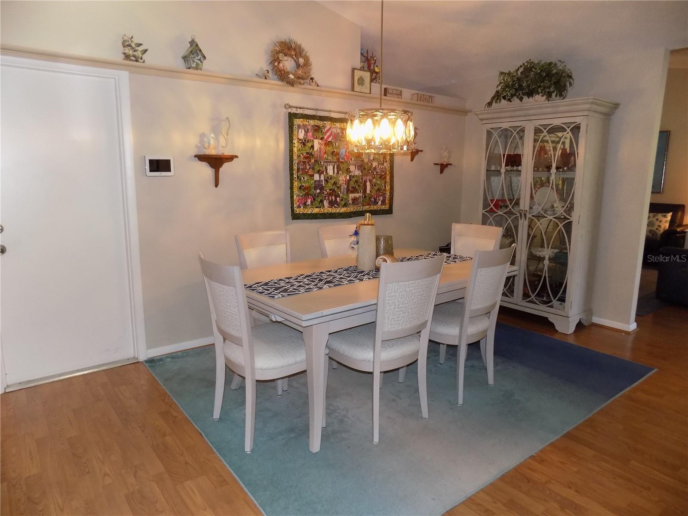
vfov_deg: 58.9
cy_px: 258
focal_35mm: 23
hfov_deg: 73.9
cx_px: 344
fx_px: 457
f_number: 3.1
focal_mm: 4
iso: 200
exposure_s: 1/30
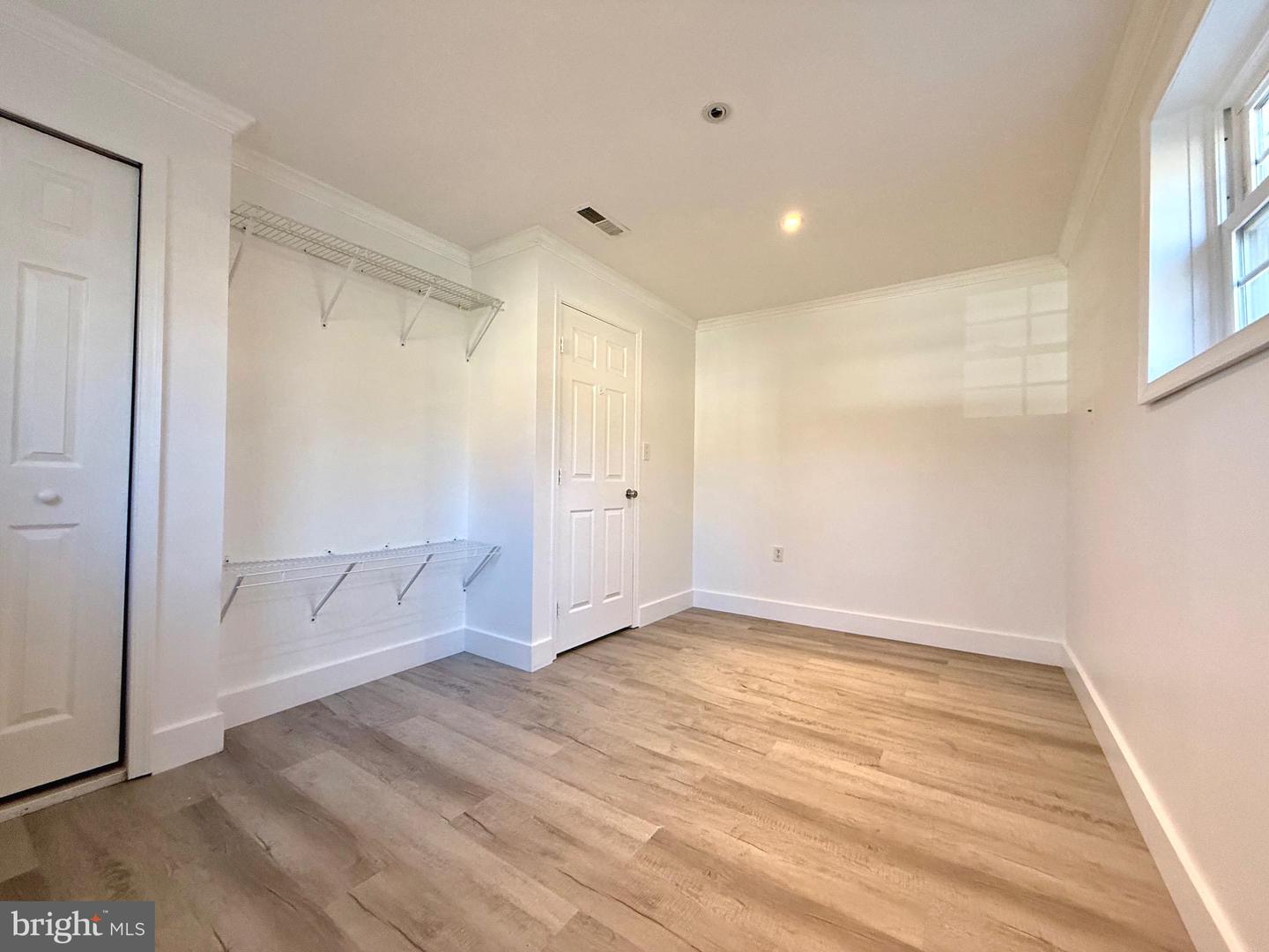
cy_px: 476
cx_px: 634
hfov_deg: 102.1
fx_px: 513
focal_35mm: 14
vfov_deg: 85.7
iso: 250
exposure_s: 1/120
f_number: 2.2
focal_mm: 2.22
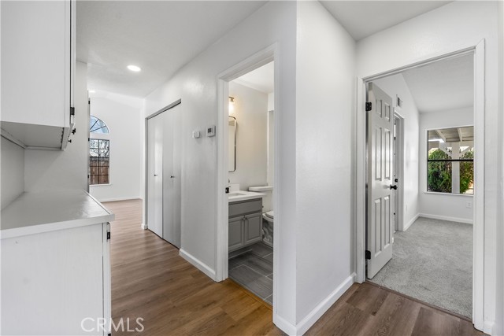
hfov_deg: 104.2
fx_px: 196
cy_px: 168
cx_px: 252
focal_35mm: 14
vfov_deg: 81.2
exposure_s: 1/15
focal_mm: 14
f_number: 7.1
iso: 320
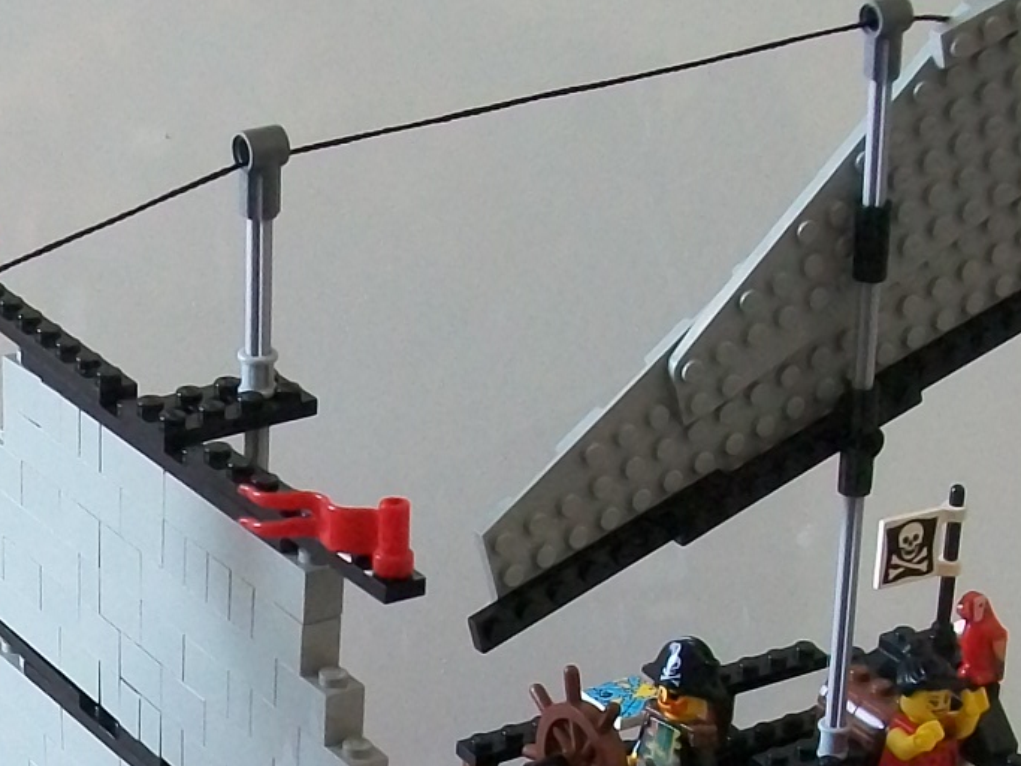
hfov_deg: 18.7
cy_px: 910
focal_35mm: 102
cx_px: -43
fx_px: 3008
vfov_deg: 14.1
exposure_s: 1/50
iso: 160
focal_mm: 6.1
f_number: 2.7
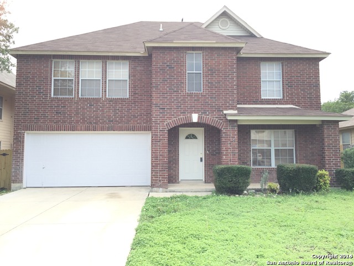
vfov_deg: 48.2
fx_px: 297
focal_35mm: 29
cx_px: 177
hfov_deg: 61.7
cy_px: 133
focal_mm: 4.15
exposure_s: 1/230
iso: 32
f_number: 2.2
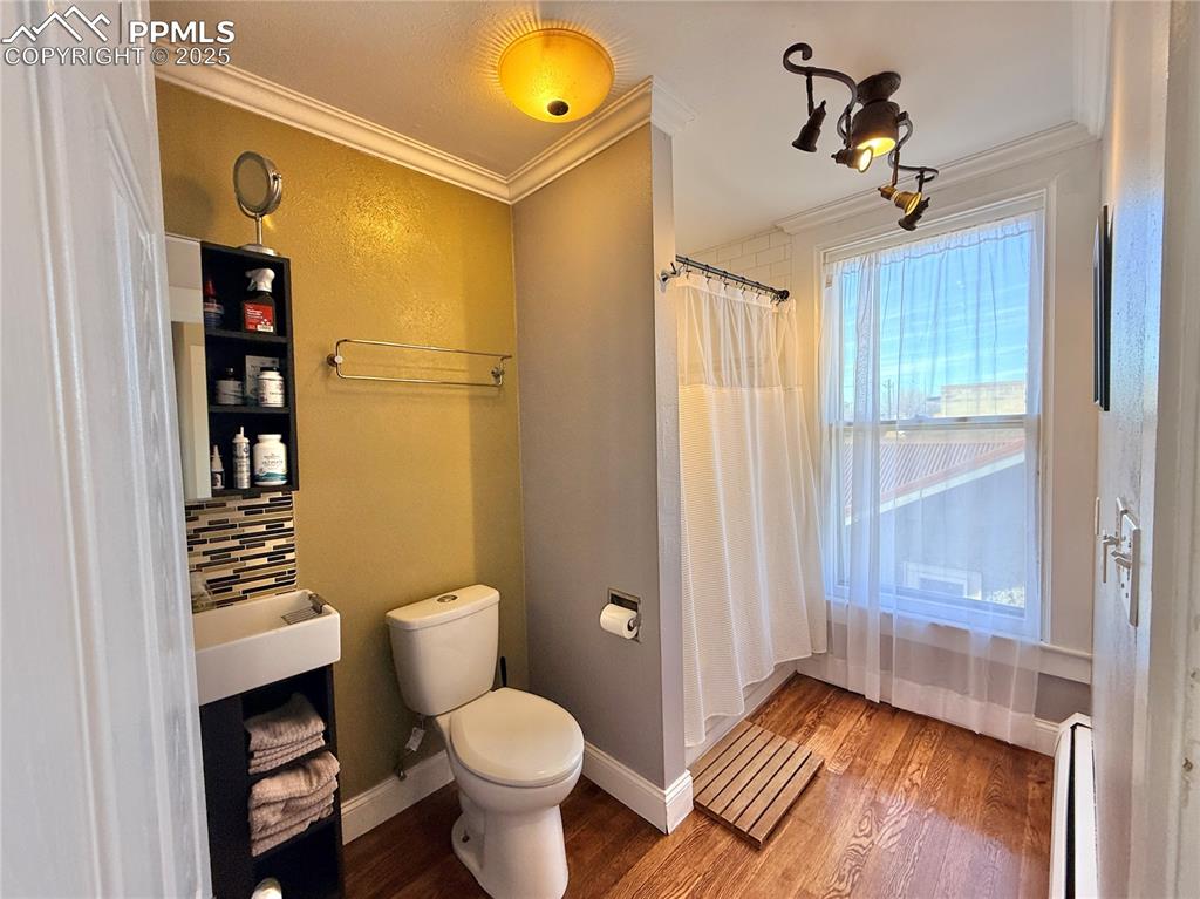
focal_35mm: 14
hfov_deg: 102.1
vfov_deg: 85.6
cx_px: 600
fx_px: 485
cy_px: 450
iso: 125
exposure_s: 1/120
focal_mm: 2.22
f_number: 2.2
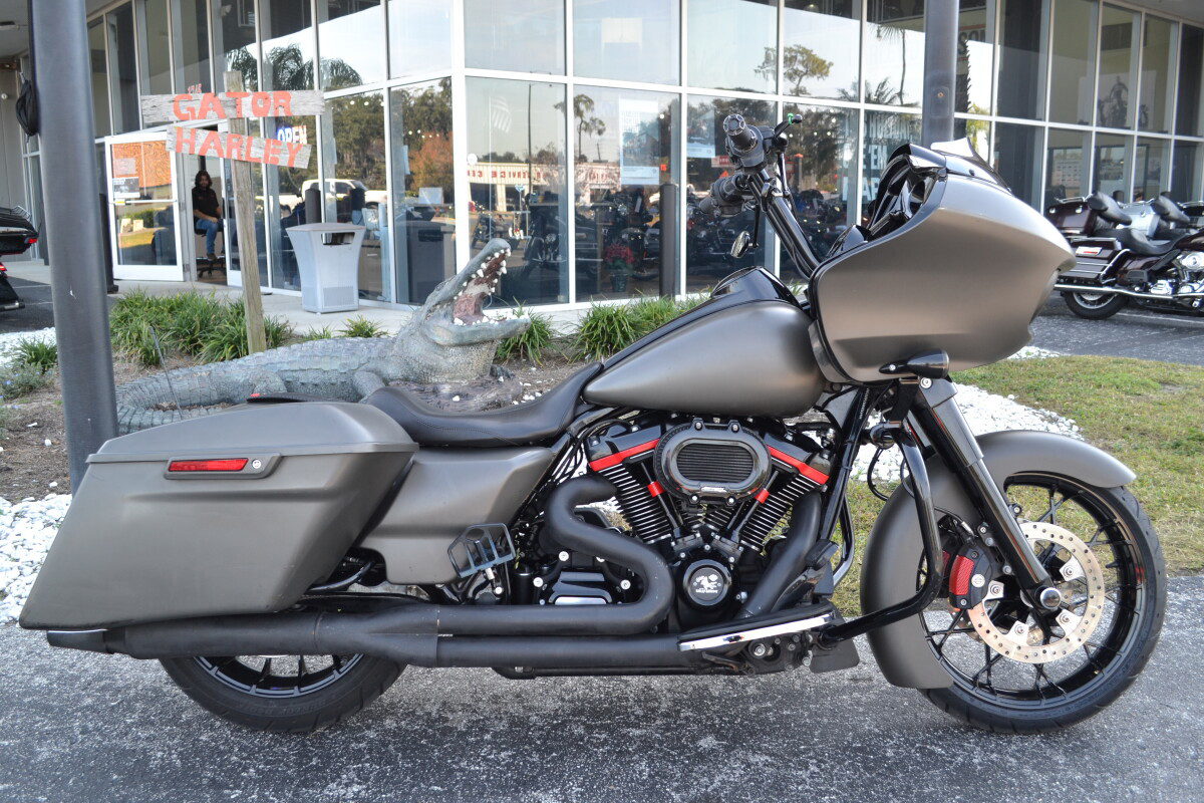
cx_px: 602
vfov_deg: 40.0
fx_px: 1104
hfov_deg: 57.2
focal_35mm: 33
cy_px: 402
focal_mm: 22
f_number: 5.6
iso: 320
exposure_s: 1/125
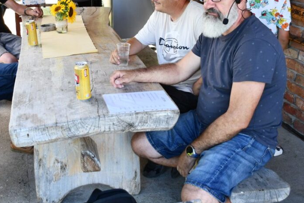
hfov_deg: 40.3
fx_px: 414
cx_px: 132
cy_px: 40
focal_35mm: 49
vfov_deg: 27.0
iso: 400
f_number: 4
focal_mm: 18
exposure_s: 1/250
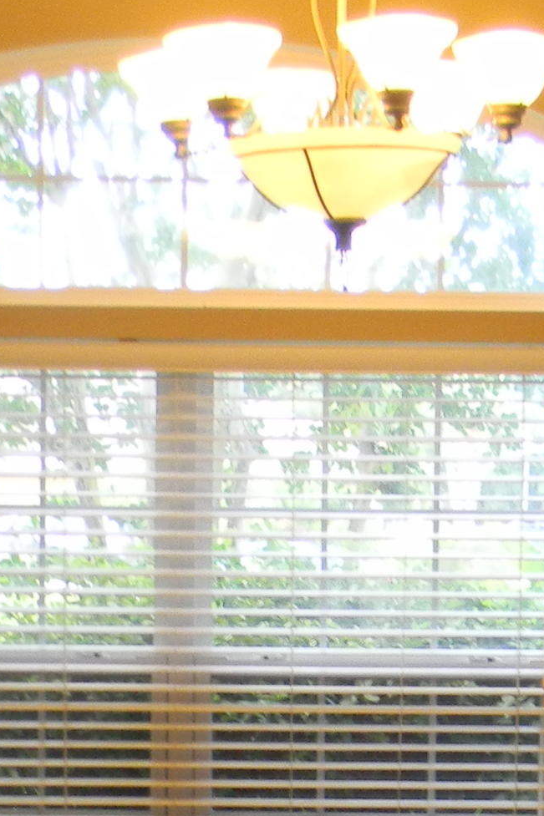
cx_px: 322
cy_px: 870
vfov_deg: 17.3
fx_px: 2607
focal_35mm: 115
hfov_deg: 11.9
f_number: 3.7
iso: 269
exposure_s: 1/30
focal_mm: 6.4
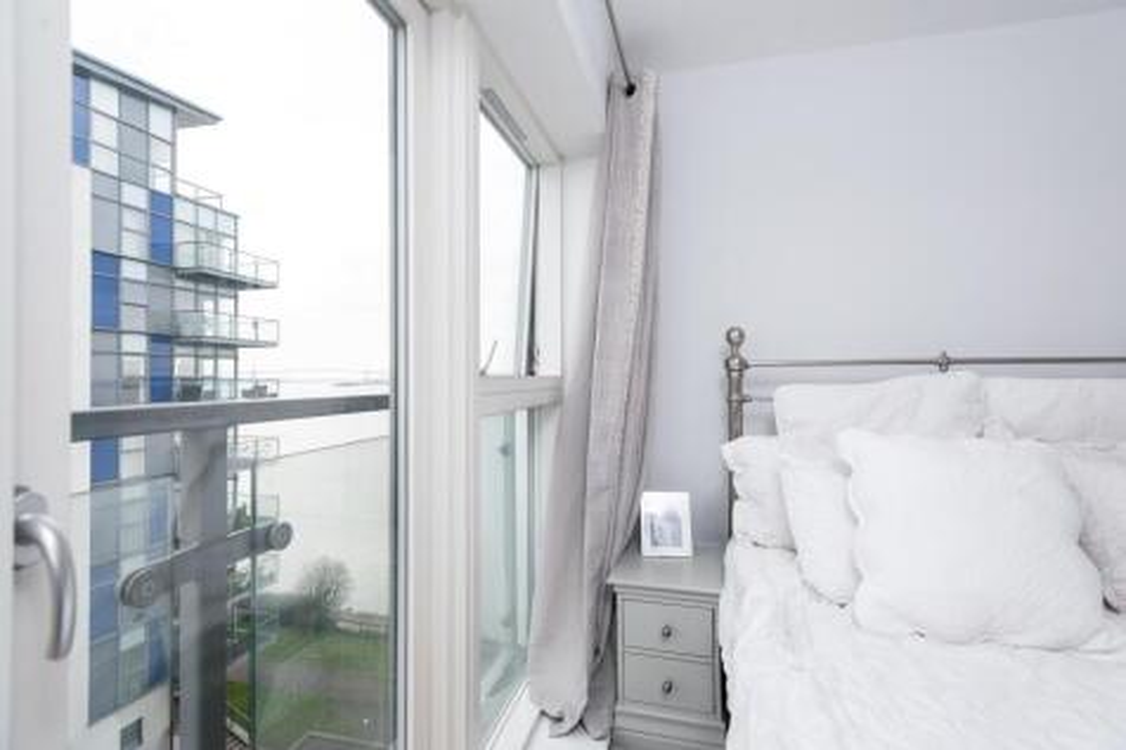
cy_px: 375
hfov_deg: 93.3
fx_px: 532
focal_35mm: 17
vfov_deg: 70.4
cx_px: 563
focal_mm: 17
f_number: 7.1
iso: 500
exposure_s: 1/160
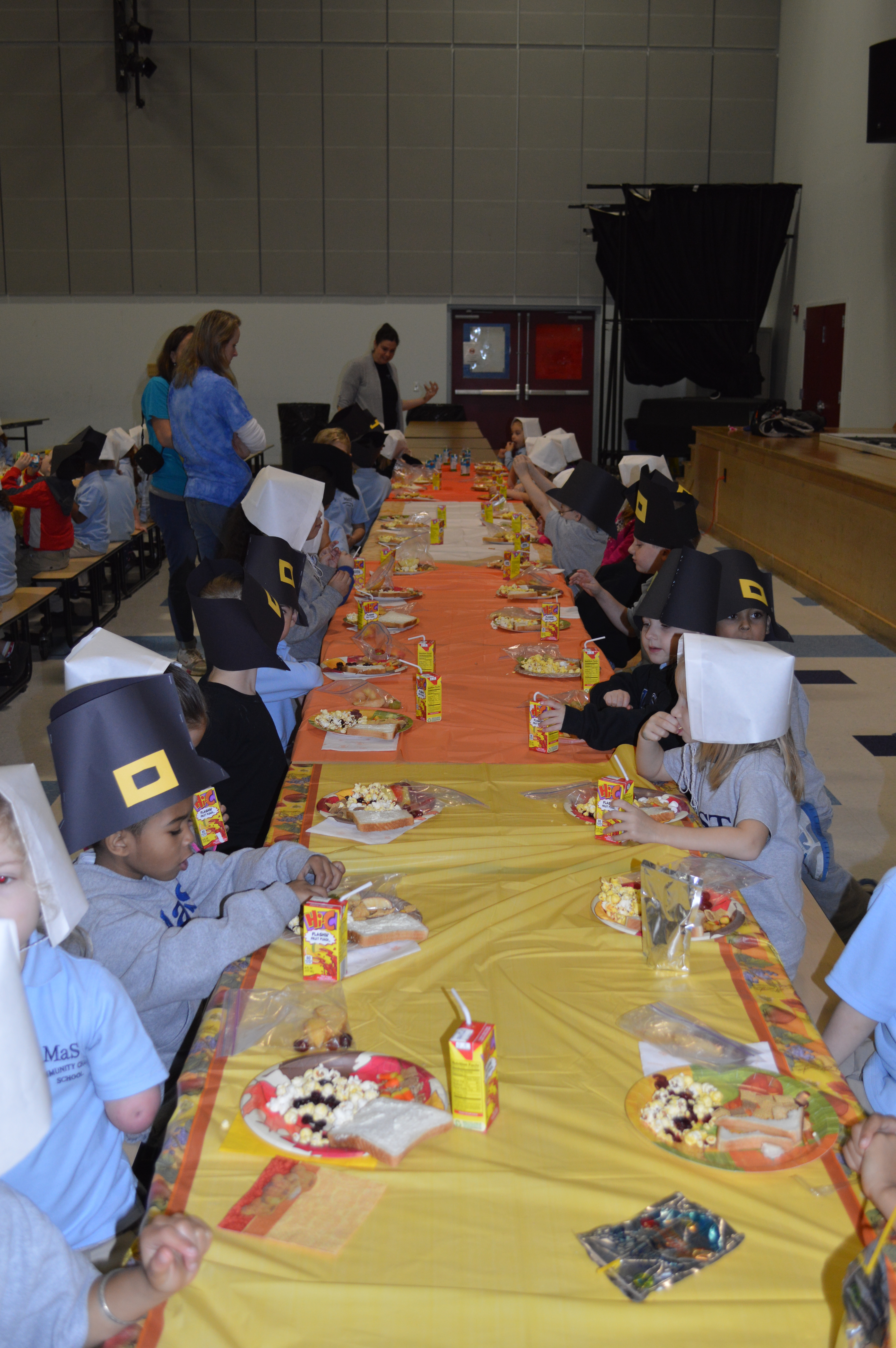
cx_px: 448
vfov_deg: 53.2
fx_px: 1346
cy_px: 674
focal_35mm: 36
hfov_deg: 36.8
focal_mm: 24
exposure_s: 1/60
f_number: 4
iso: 400
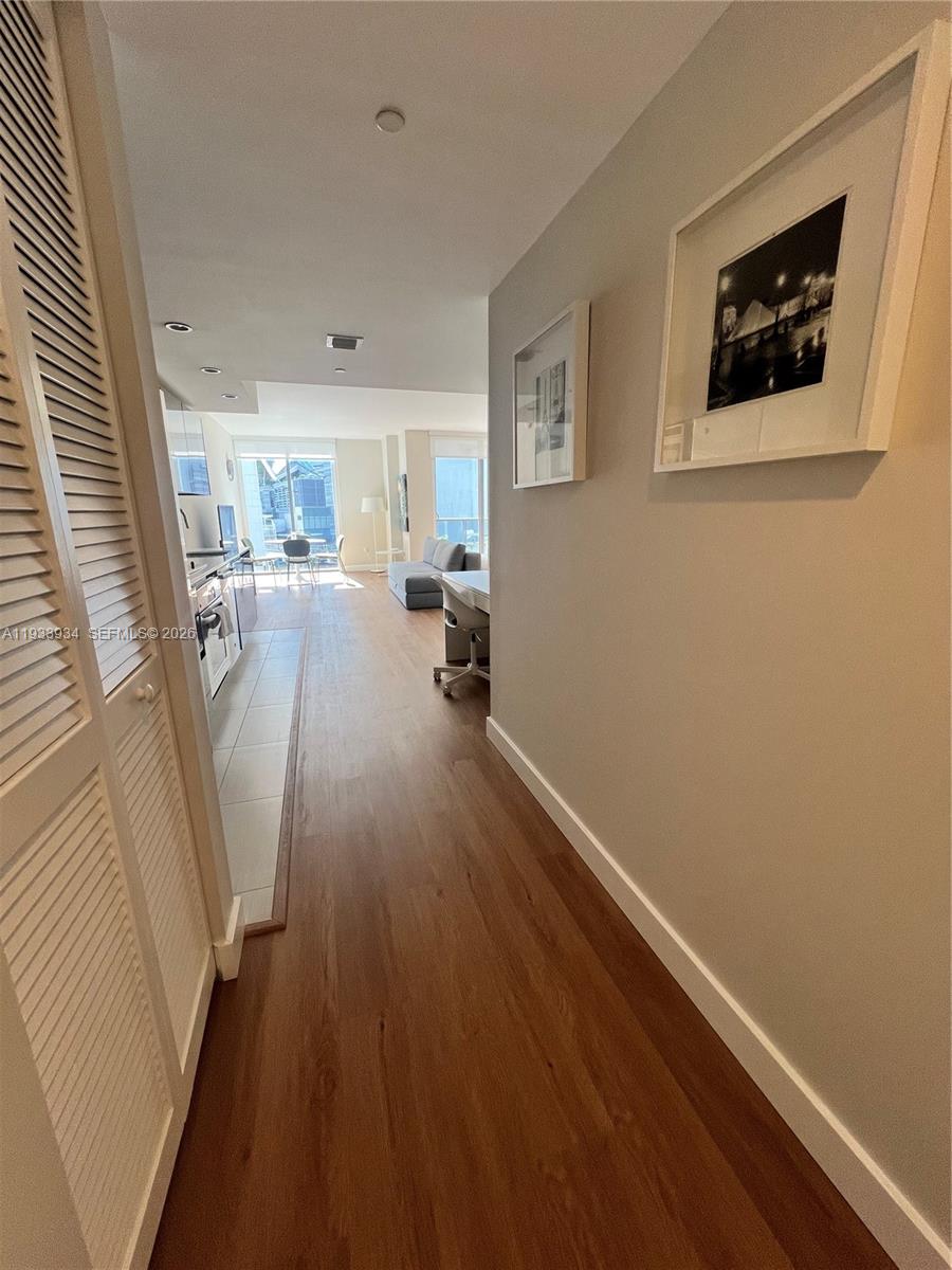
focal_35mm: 13
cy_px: 635
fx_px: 477
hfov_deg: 89.9
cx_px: 476
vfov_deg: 106.2
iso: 100
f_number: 1.8
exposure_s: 1/120
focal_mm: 1.57
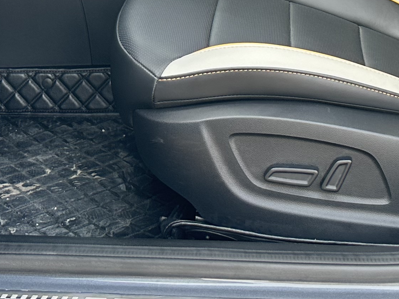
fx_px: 991
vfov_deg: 16.0
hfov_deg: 22.7
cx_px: 217
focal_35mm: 86
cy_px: -126
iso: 125
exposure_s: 1/133
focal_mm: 6.86
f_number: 1.78
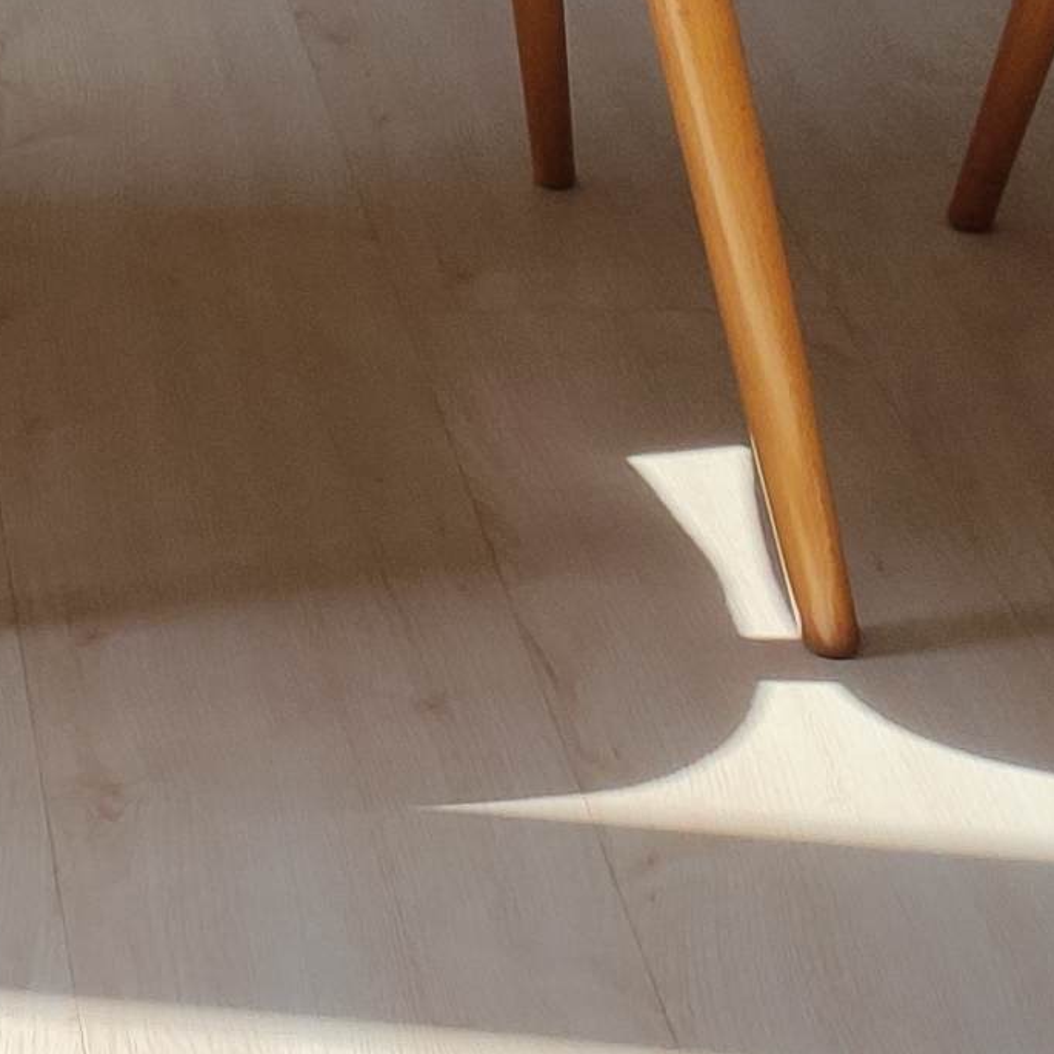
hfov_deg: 13.1
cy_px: -1006
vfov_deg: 12.1
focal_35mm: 129
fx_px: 4444
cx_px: -245
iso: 112
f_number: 1.79
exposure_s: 1/1330
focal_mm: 4.74
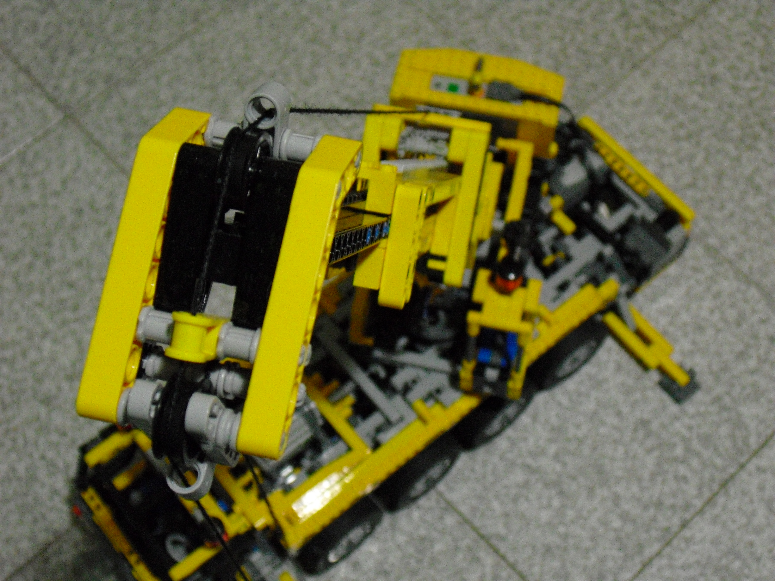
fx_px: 1187
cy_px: 290
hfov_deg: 36.2
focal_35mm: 53
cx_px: 388
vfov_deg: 27.5
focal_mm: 9.4
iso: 800
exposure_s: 1/8
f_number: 3.8
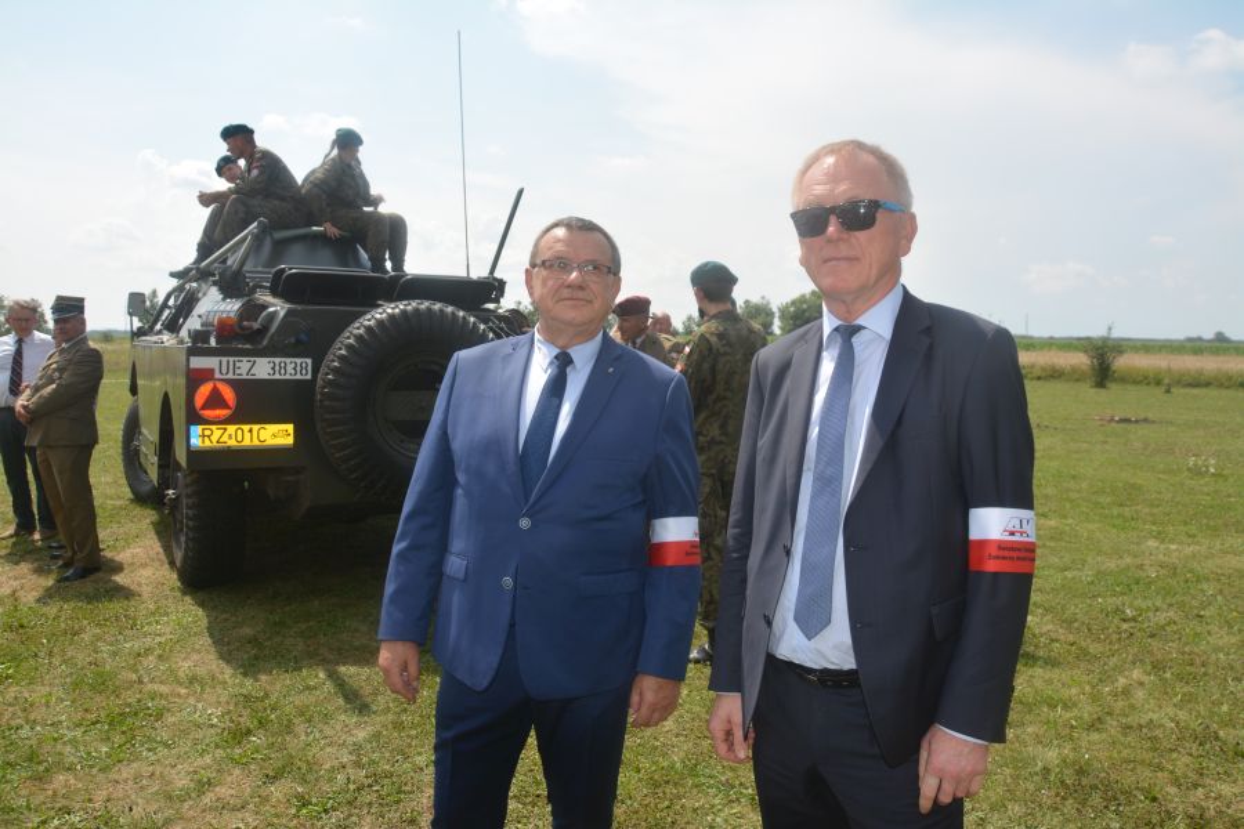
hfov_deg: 67.4
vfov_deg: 47.9
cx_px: 622
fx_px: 933
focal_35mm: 27
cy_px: 414
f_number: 8
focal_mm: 18
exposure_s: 1/200
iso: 100
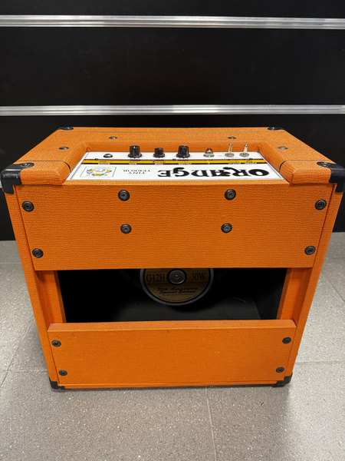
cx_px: 172
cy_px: 230
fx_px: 319
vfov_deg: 71.6
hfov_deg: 56.8
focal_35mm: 24
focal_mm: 6.76
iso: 400
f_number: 1.78
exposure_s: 1/50
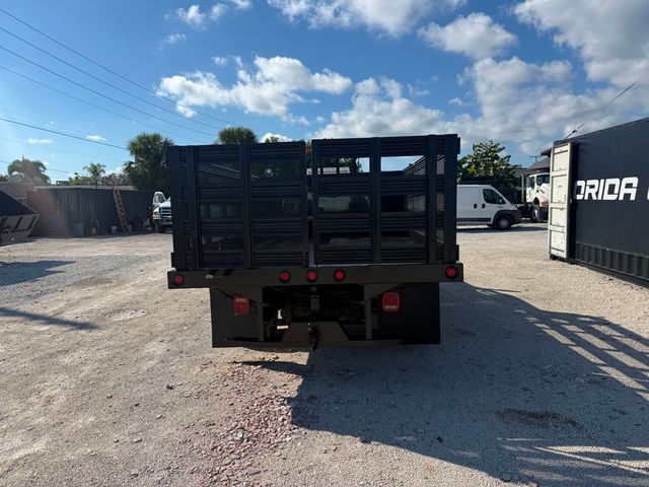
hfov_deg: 71.6
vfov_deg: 56.8
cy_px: 244
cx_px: 324
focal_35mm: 24
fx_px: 450
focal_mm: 6.76
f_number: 1.78
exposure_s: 1/6711
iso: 80
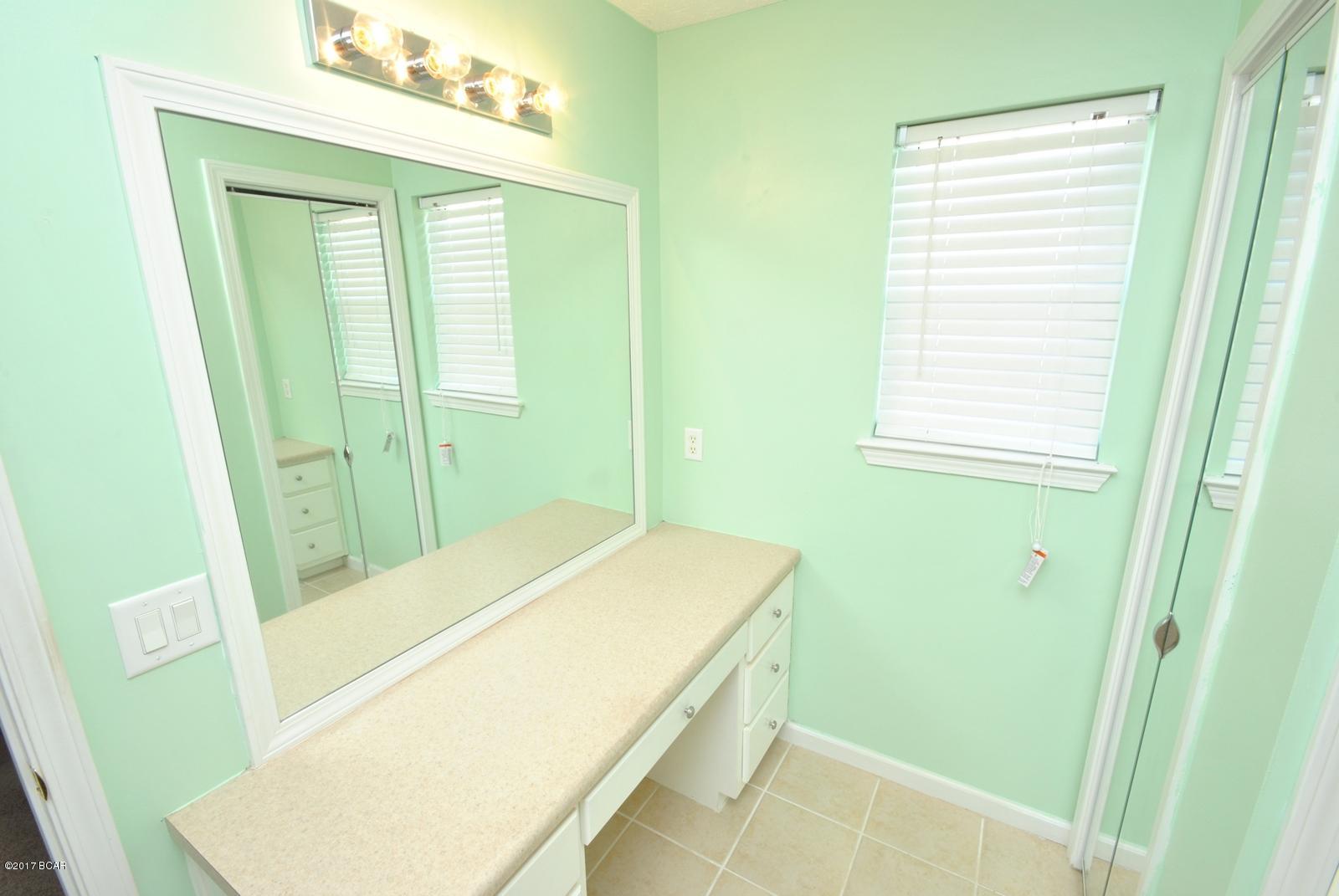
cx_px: 670
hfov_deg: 100.3
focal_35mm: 15
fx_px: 559
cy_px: 448
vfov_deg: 77.5
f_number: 14
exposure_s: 1/10
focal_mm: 10
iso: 400
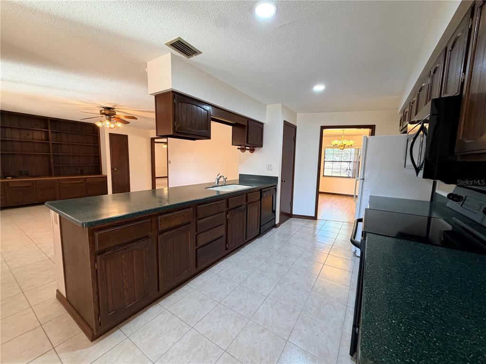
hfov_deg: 102.1
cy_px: 182
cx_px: 243
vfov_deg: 85.7
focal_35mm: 14
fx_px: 197
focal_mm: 2.22
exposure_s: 1/60
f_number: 2.2
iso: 160
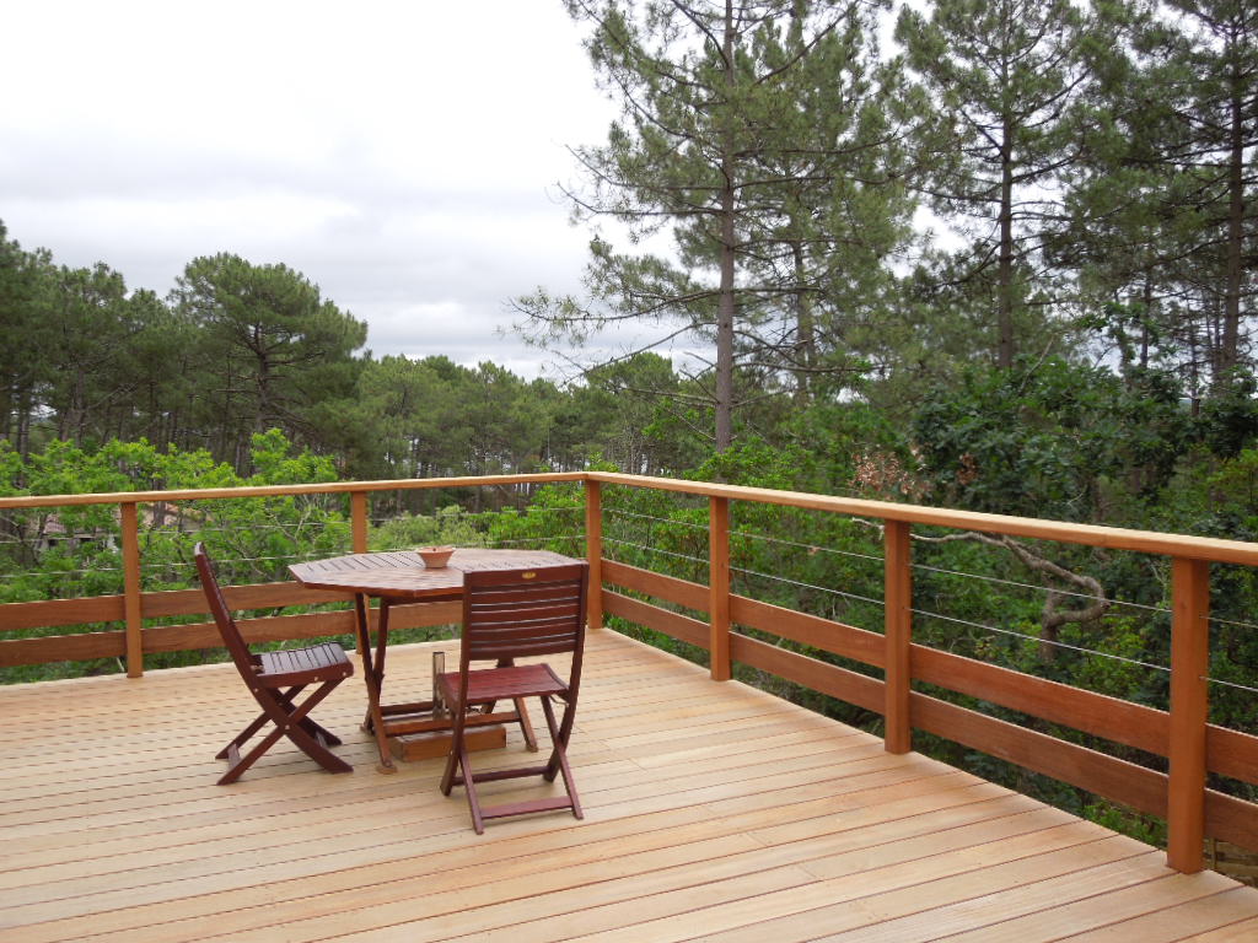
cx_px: 629
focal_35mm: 31
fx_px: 1127
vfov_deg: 45.4
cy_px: 472
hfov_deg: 58.4
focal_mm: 5.6
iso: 100
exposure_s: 1/500
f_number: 3.6
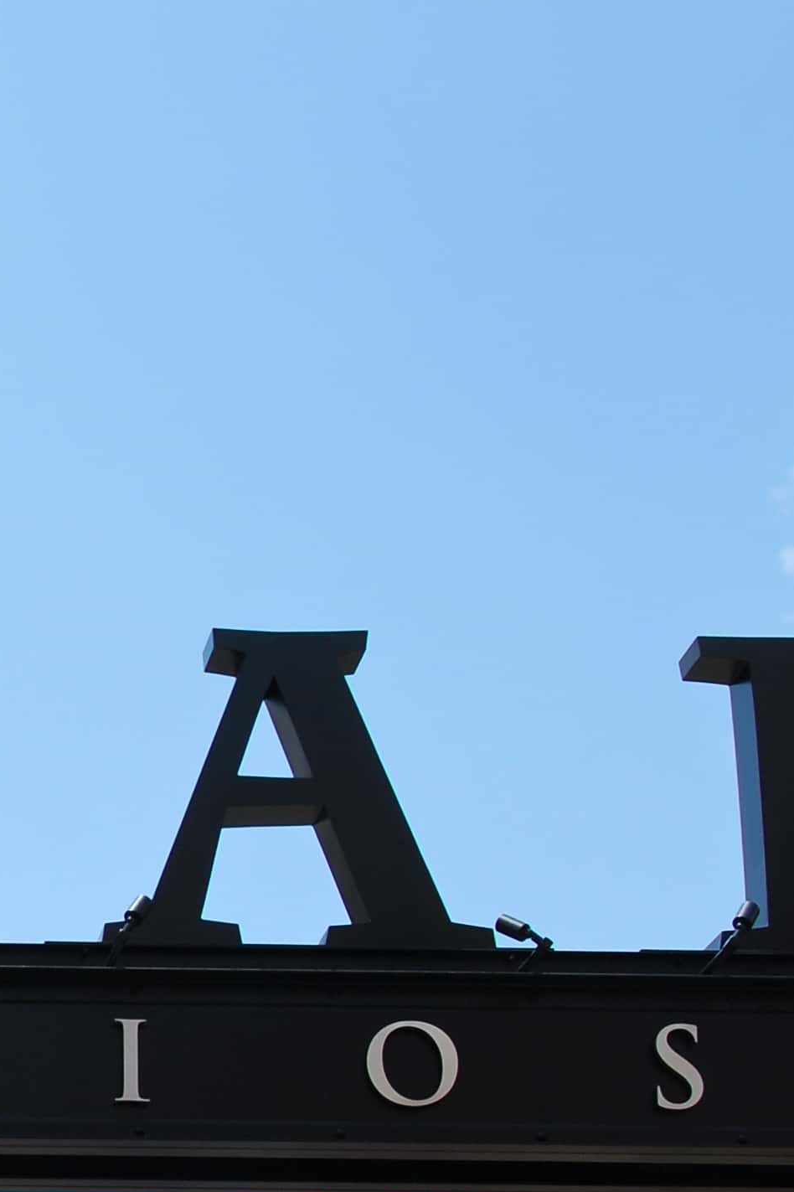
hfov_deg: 12.0
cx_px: -245
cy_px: 878
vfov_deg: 18.4
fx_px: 3653
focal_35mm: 110
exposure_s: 1/400
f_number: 10
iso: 200
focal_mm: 27
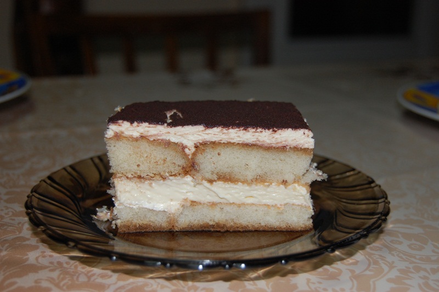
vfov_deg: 23.7
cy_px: 146
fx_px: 694
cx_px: 220
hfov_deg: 35.1
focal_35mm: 57
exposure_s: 1/60
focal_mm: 38
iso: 400
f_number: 5
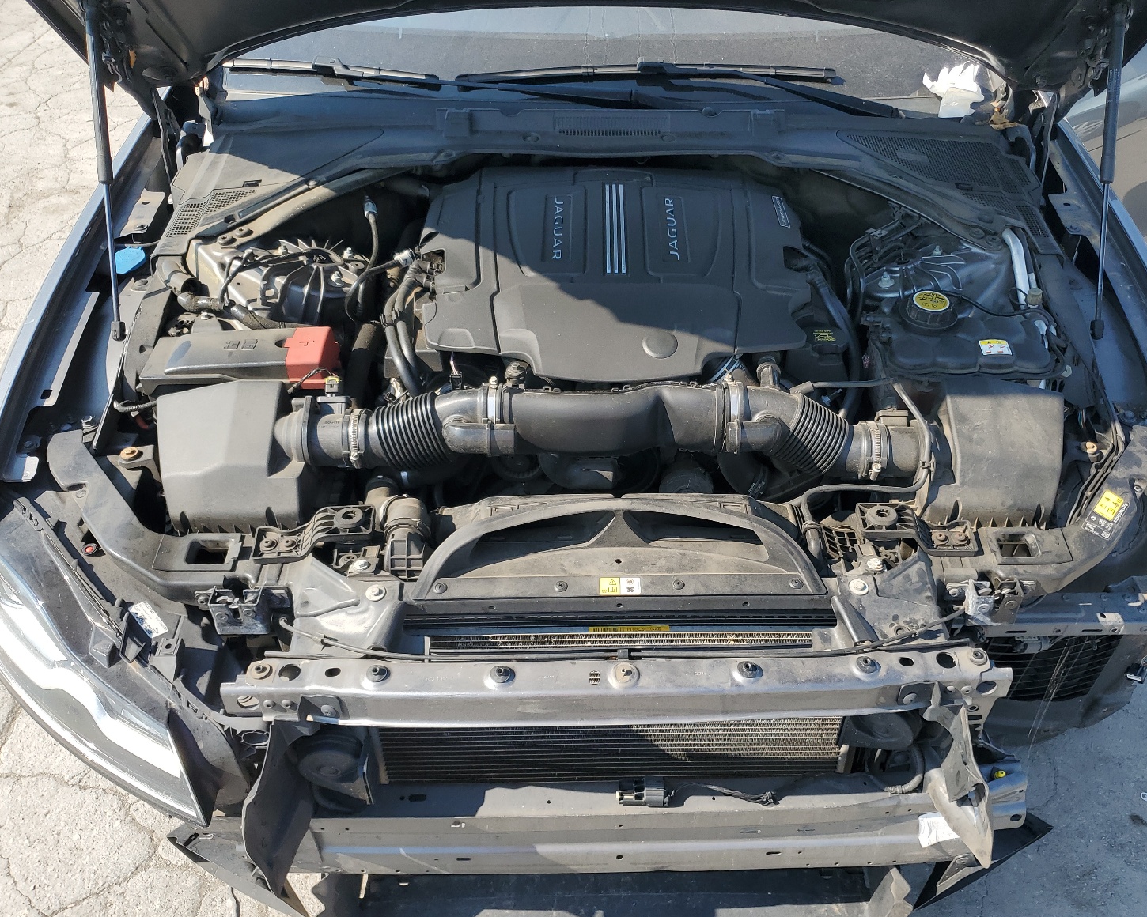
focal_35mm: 28
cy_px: 473
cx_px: 620
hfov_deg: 62.1
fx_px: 951
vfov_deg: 51.5
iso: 50
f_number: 1.5
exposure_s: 1/1111
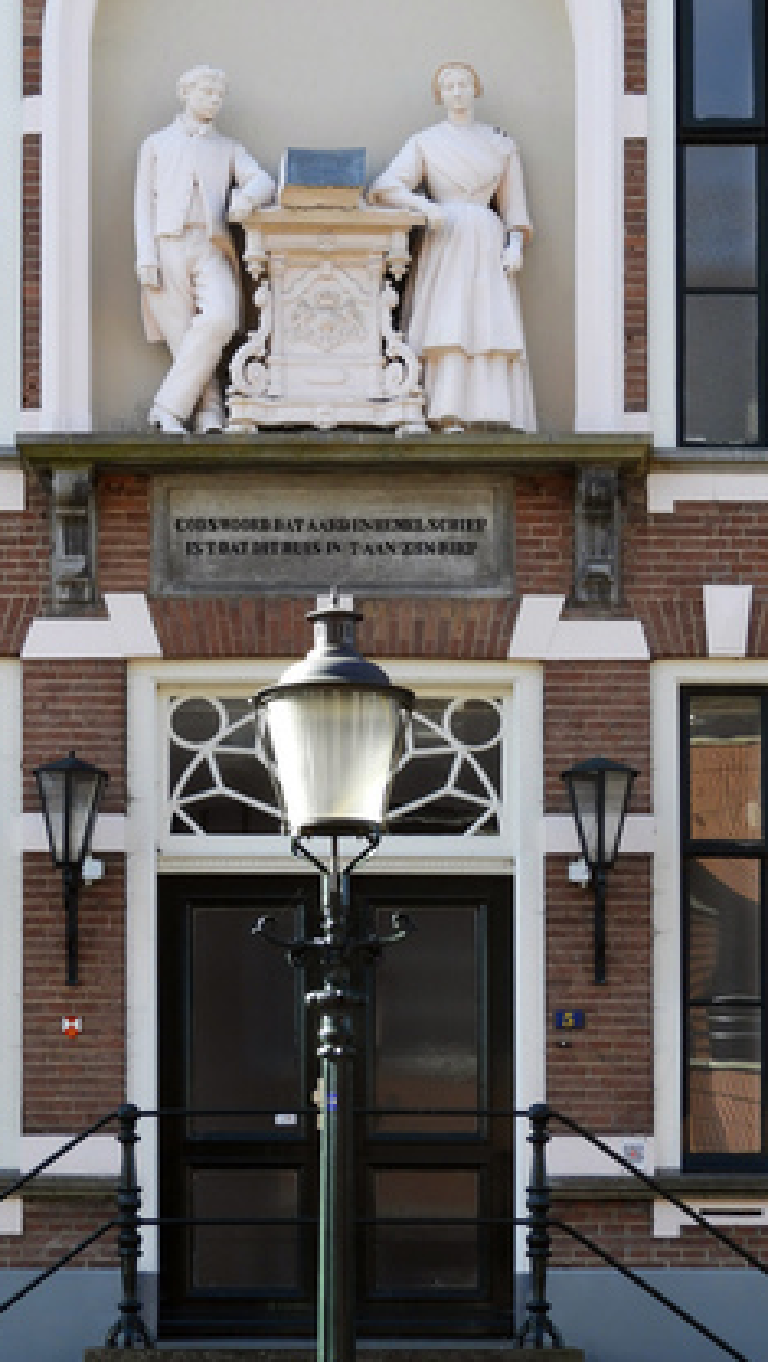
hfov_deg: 15.3
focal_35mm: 79
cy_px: 523
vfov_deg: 26.8
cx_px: 338
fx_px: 2856
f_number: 4
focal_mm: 9.9
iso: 100
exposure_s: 1/160
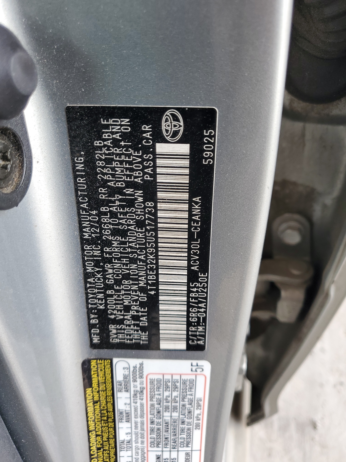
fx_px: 346
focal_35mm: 26
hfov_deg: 53.1
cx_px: 173
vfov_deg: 67.3
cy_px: 231
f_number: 1.5
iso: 50
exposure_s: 1/164
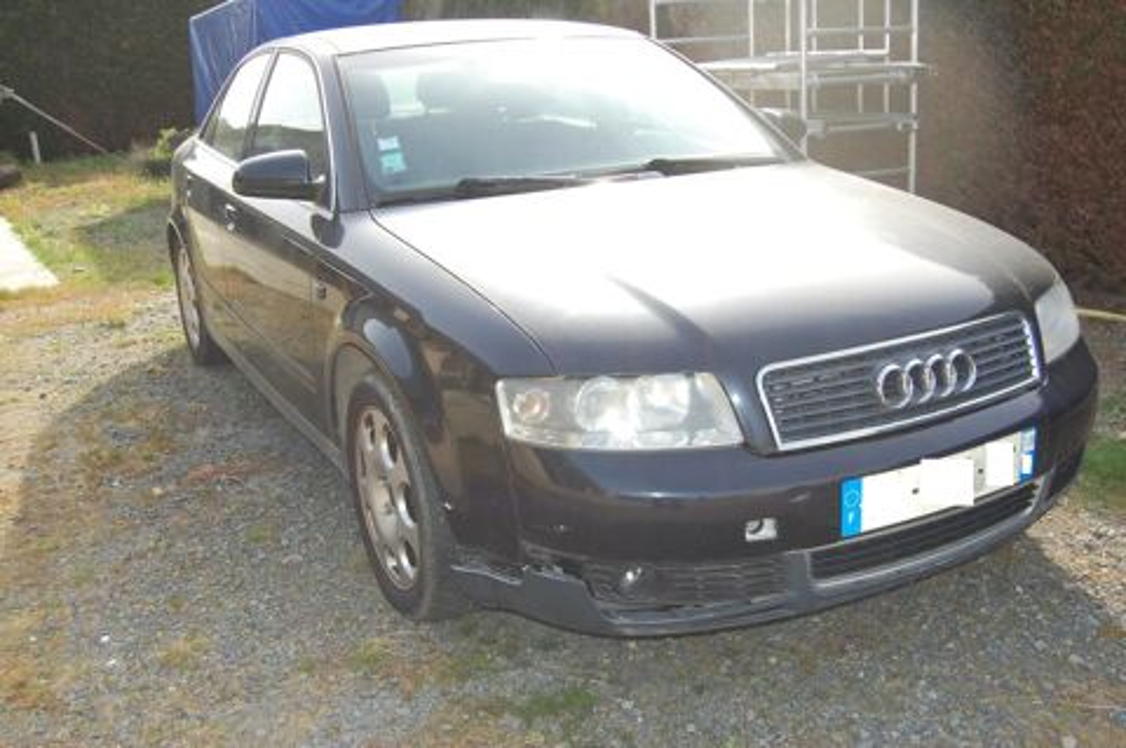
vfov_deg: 36.8
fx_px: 1125
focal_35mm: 36
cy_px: 374
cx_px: 563
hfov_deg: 53.2
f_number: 5
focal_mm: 24
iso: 400
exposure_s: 1/500
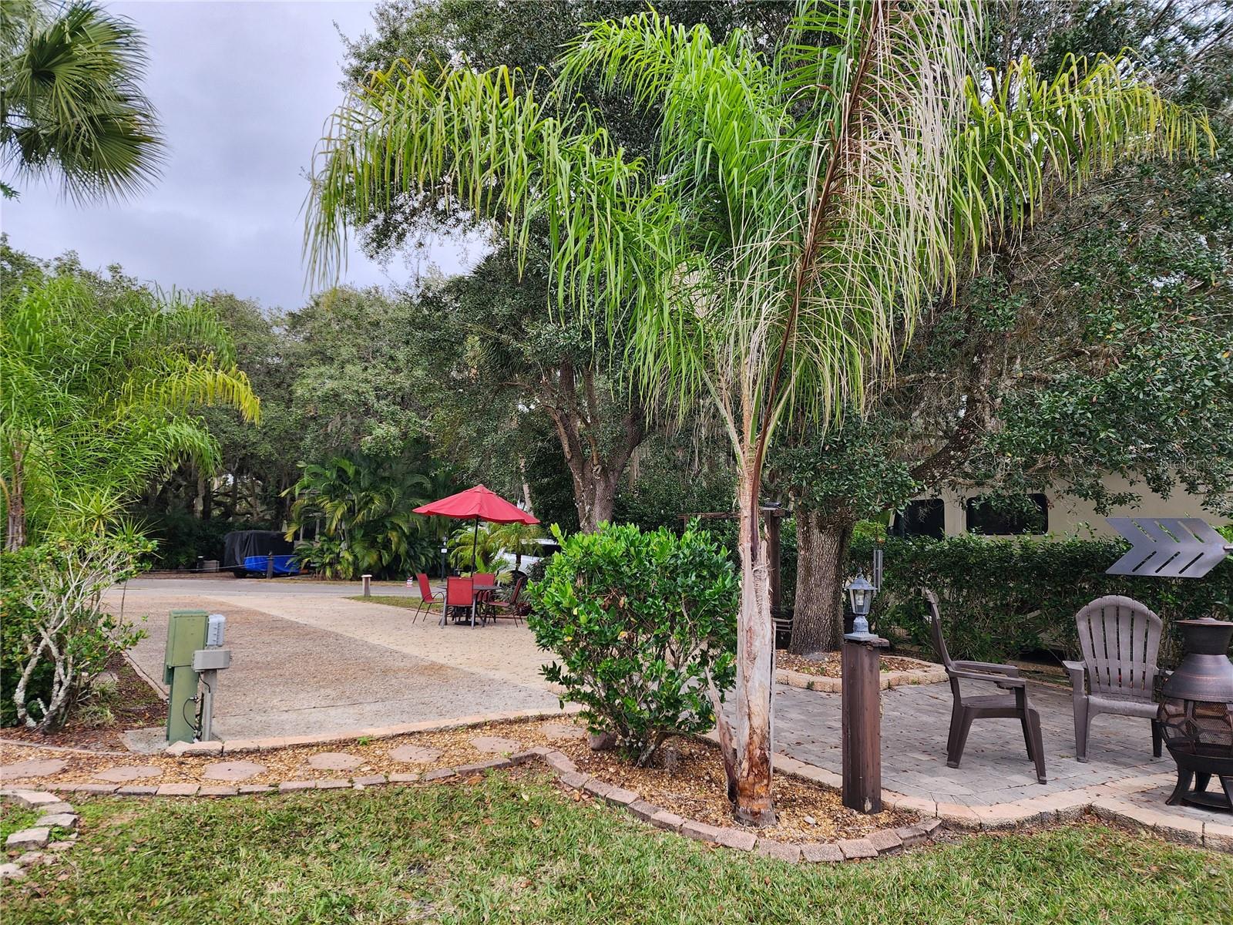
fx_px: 819
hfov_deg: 73.9
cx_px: 616
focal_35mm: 23
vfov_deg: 58.9
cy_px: 462
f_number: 1.8
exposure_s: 1/180
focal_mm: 6.4
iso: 64
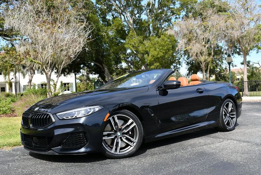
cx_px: 130
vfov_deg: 33.5
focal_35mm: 40
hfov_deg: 48.4
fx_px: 290
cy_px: 88
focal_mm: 20
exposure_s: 1/250
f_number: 8
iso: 140
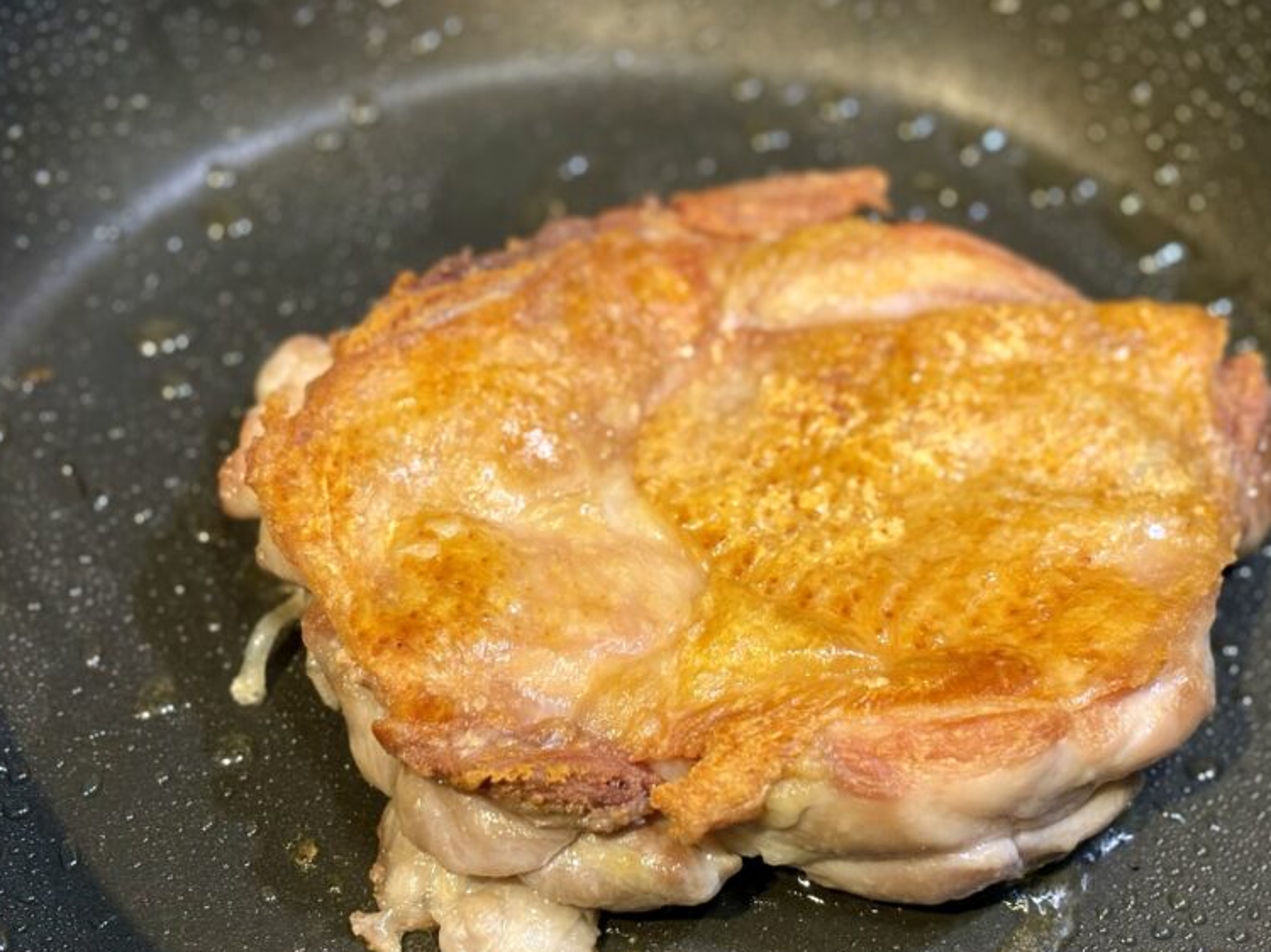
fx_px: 2606
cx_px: 742
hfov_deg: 27.4
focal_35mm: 71
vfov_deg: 20.7
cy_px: 486
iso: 125
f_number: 1.6
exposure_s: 1/50
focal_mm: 5.96
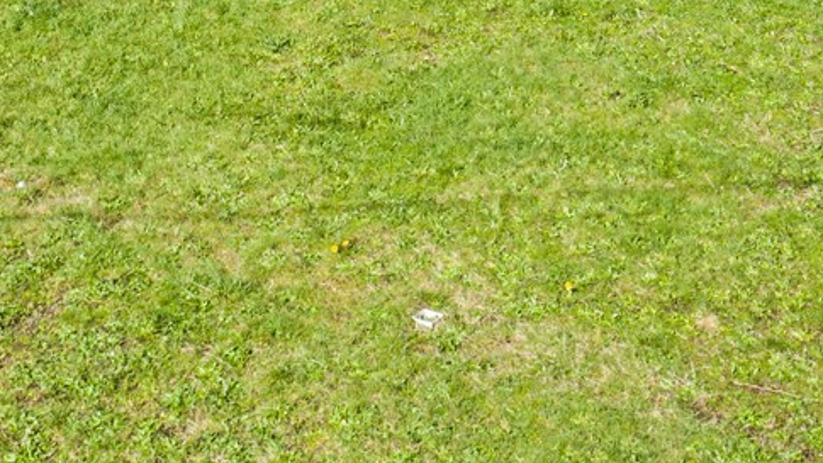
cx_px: 330
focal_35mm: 88
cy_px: -431
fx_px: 1921
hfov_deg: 24.1
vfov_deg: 12.3
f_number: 5
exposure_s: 1/800
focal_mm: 8.8
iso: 100
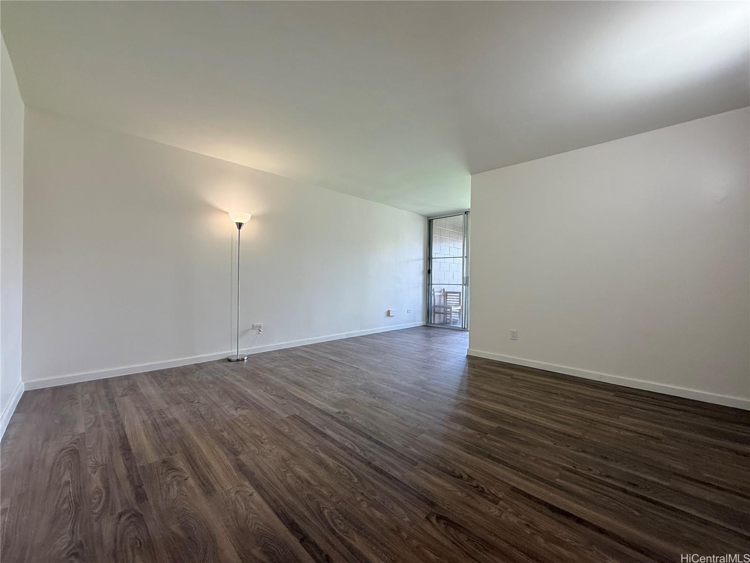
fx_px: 303
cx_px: 375
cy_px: 282
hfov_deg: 102.1
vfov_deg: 85.7
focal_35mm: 14
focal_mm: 2.22
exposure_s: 1/120
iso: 200
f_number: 2.2
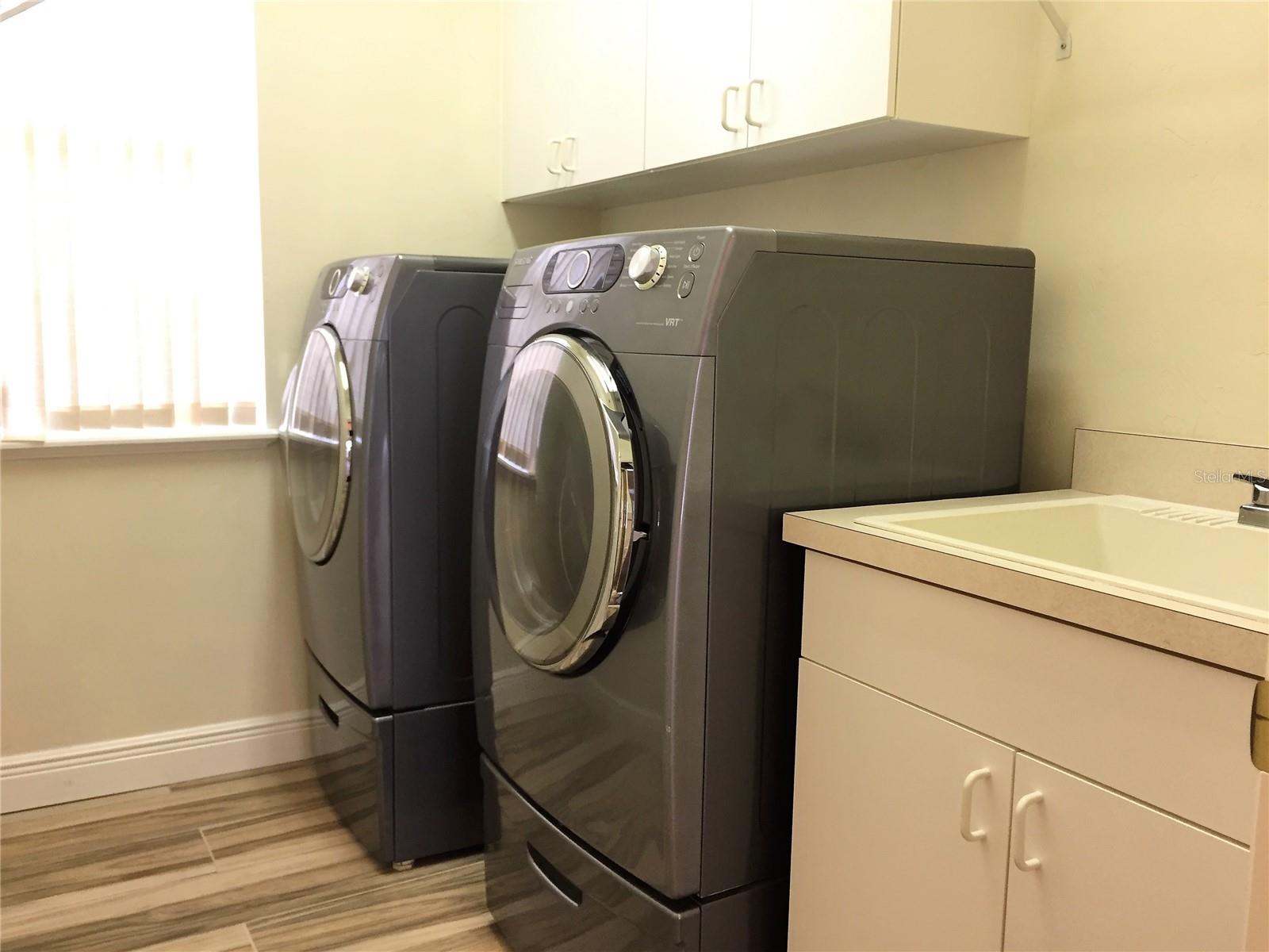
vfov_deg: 48.2
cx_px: 634
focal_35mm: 29
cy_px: 476
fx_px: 1063
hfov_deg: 61.7
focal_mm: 4.15
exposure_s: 1/30
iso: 100
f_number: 2.2
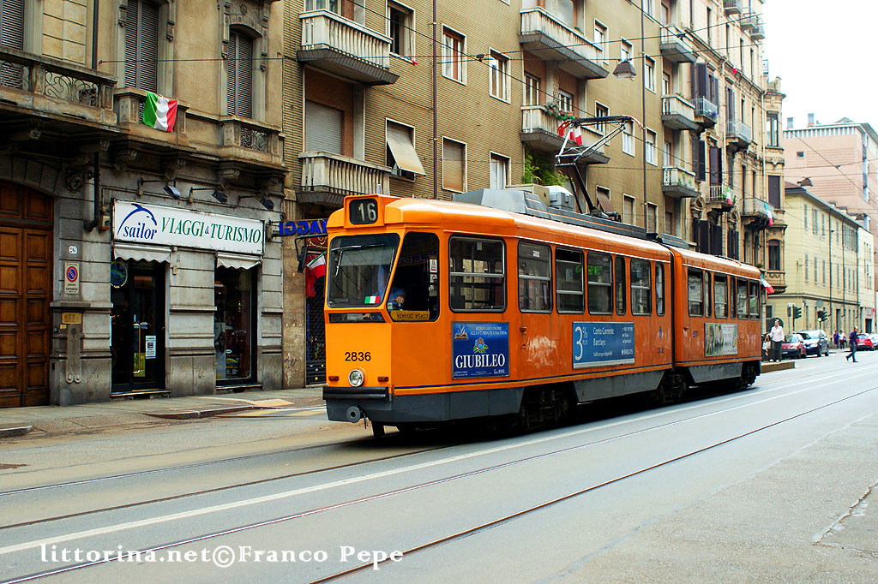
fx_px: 1097
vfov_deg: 29.8
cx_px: 439
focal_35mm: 45
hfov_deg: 43.6
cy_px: 292
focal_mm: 30
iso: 400
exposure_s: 1/500
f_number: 3.5
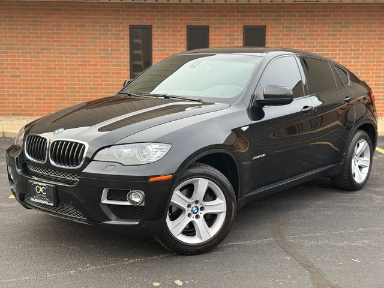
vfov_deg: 30.3
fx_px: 532
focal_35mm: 48
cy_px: 144
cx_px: 192
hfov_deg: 39.7
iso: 80
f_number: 1.78
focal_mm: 6.76
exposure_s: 1/121
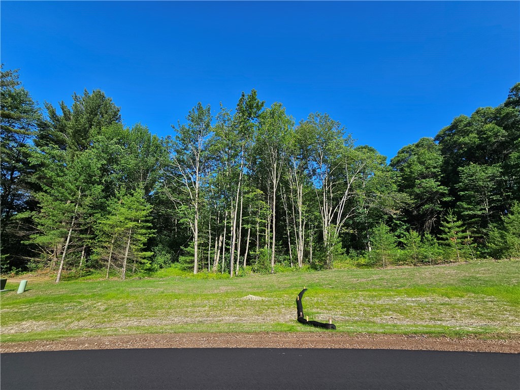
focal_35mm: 13
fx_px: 195
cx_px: 260
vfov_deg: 89.9
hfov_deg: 106.2
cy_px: 195
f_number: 2.2
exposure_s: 1/1588
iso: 50
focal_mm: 2.2
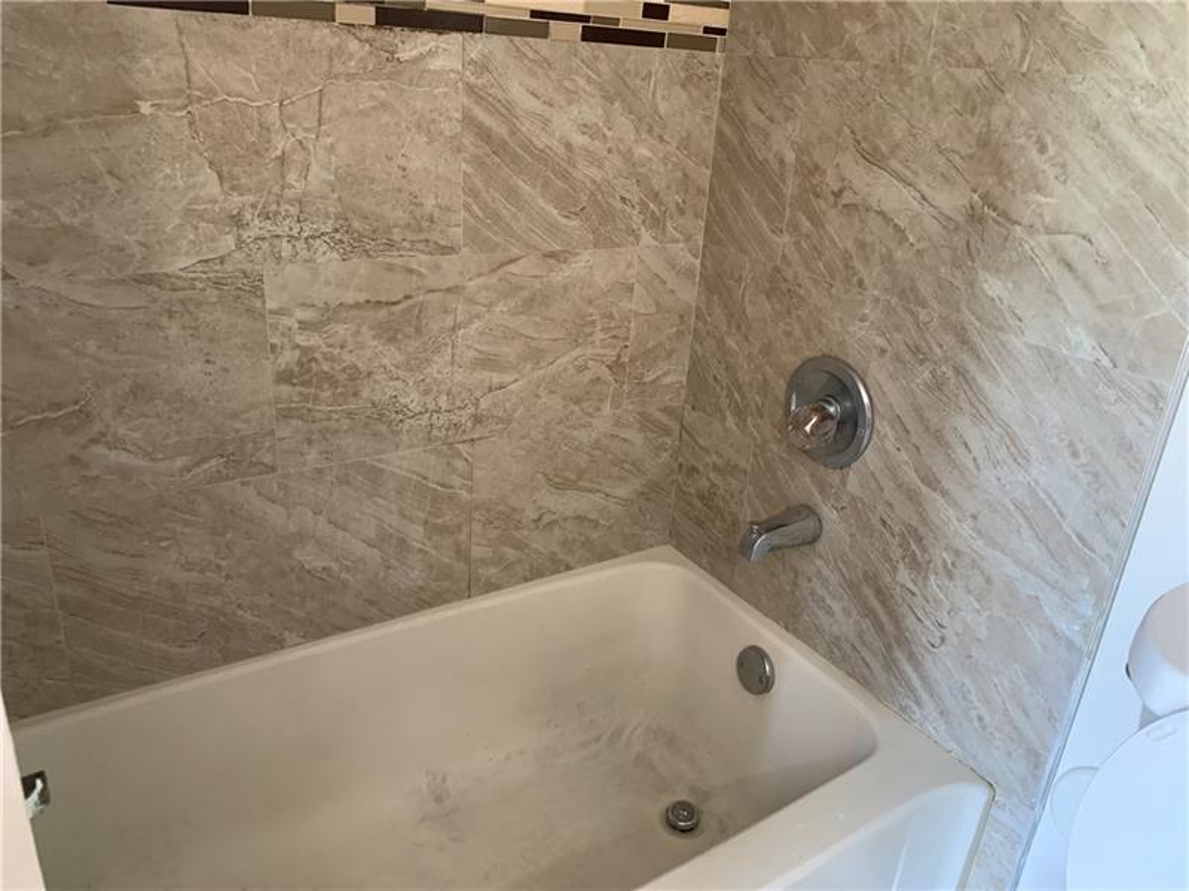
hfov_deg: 67.3
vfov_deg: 53.1
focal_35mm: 26
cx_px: 594
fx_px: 893
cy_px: 446
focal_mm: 4.25
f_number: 1.8
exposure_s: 1/40
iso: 250
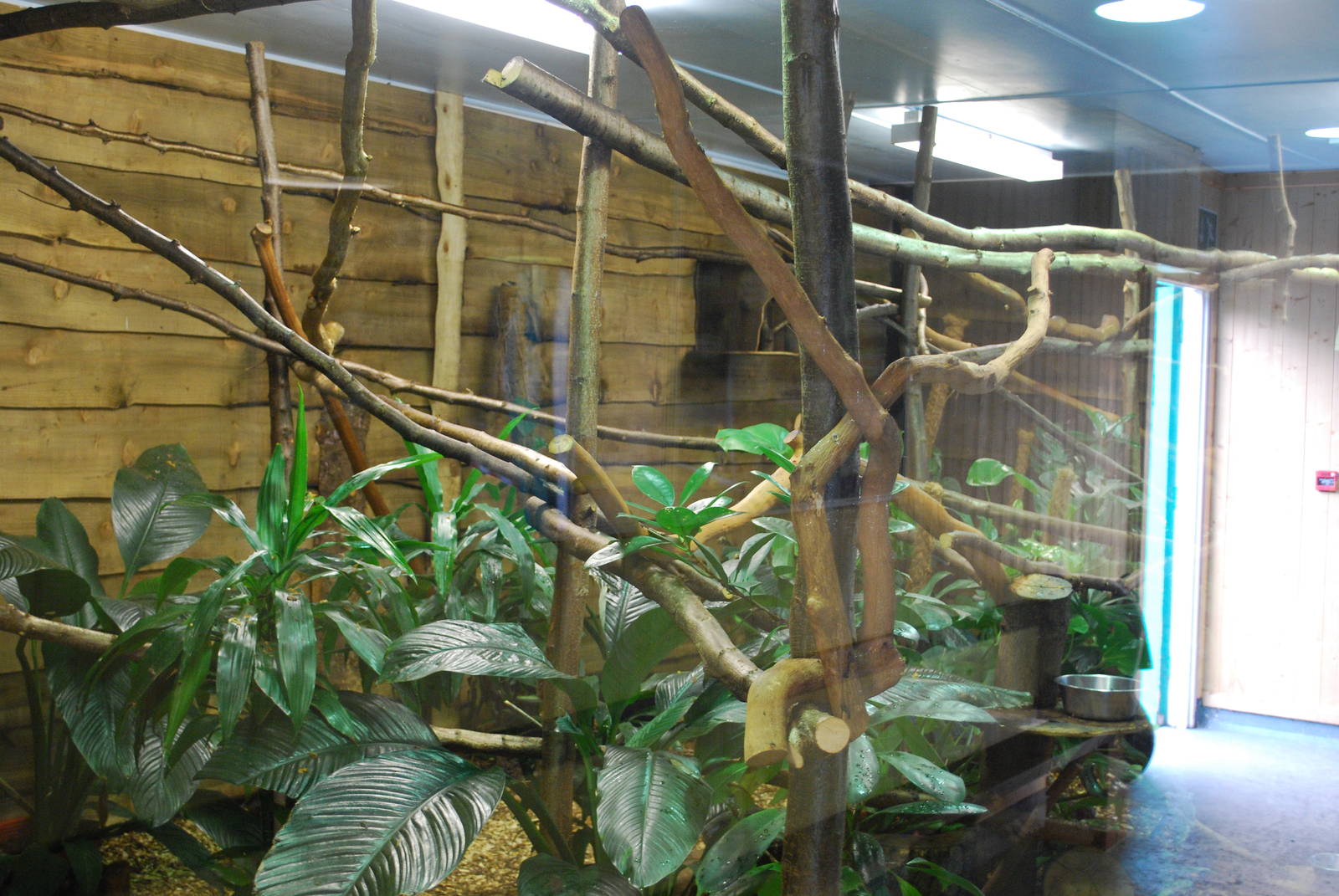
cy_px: 448
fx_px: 1564
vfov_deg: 32.0
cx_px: 670
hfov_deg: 46.3
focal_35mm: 42
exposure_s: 1/10
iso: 800
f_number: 4.5
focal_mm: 28
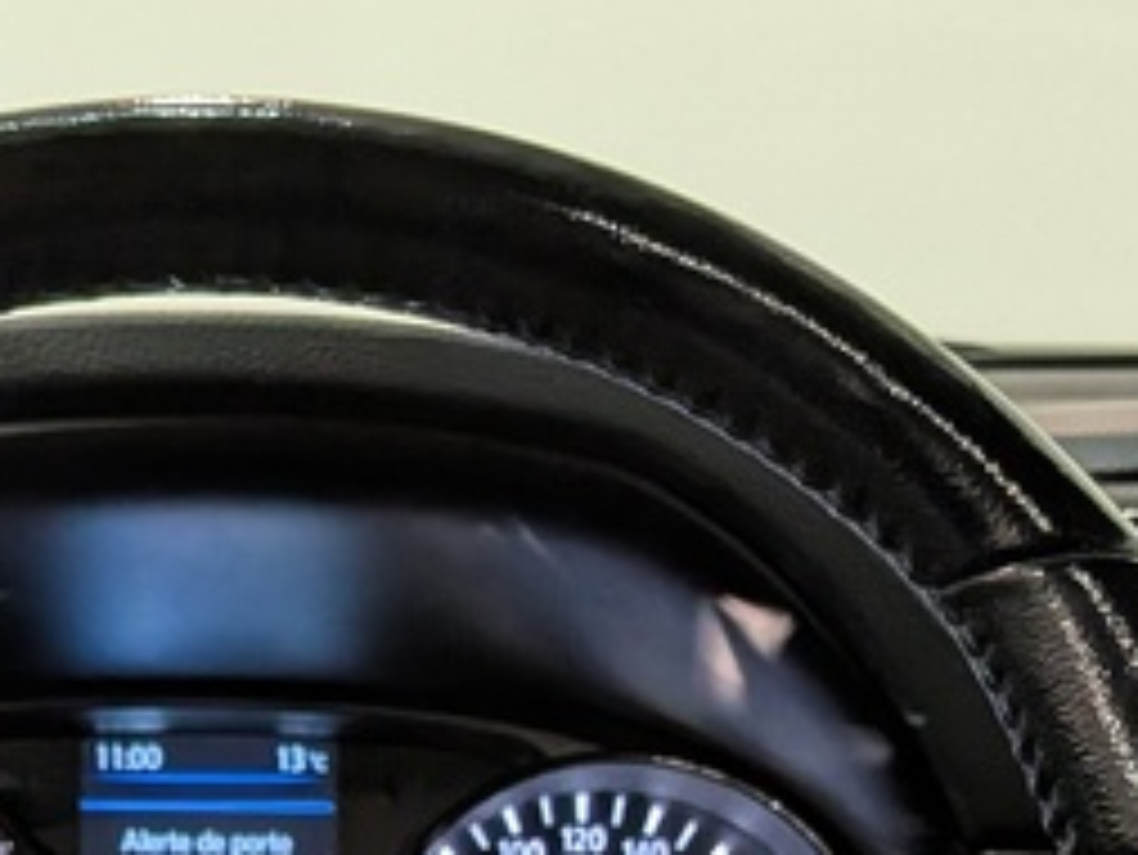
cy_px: 1278
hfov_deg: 20.0
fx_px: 3190
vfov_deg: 14.3
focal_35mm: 97
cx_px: 189
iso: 374
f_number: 1.7
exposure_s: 1/120
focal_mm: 4.53
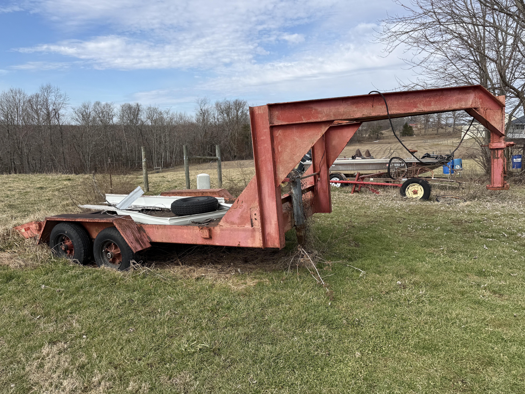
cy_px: 197
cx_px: 262
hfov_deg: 71.6
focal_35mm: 24
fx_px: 364
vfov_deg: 56.8
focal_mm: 6.76
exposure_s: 1/3584
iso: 80
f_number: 1.78
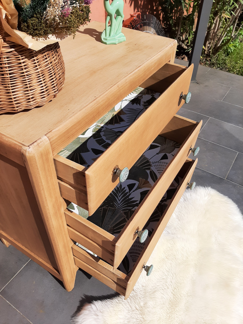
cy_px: 162
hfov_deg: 53.1
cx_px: 122
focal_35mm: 26
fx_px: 243
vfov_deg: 67.3
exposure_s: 1/3831
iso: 40
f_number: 1.7
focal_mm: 3.93
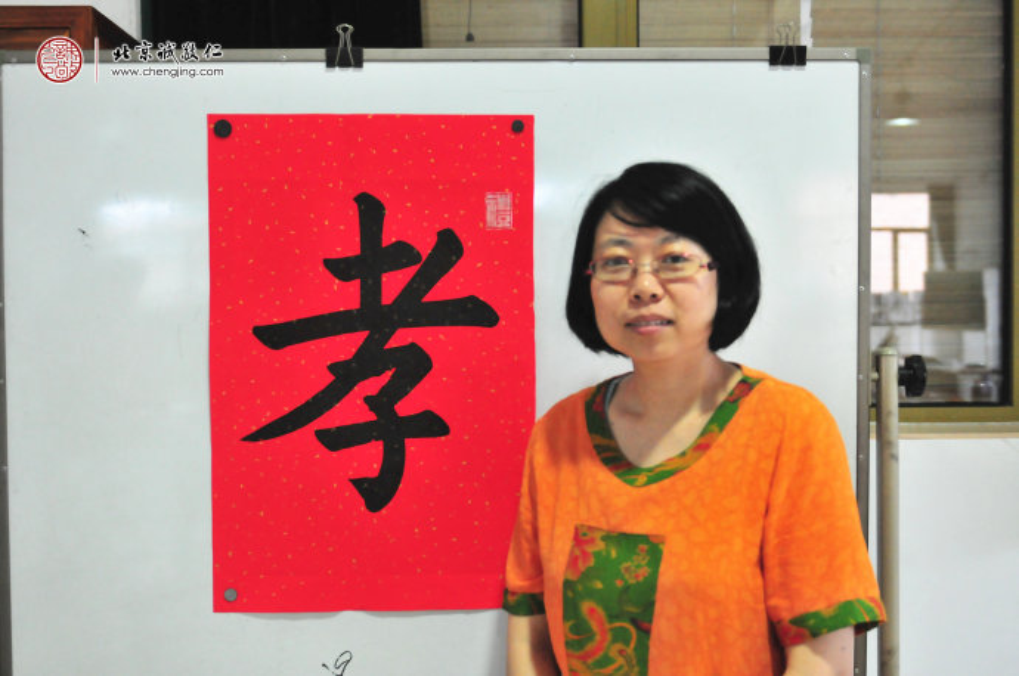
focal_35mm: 44
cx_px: 510
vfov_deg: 30.8
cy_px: 338
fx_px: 1230
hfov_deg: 45.0
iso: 1600
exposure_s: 1/320
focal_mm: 29
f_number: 2.8
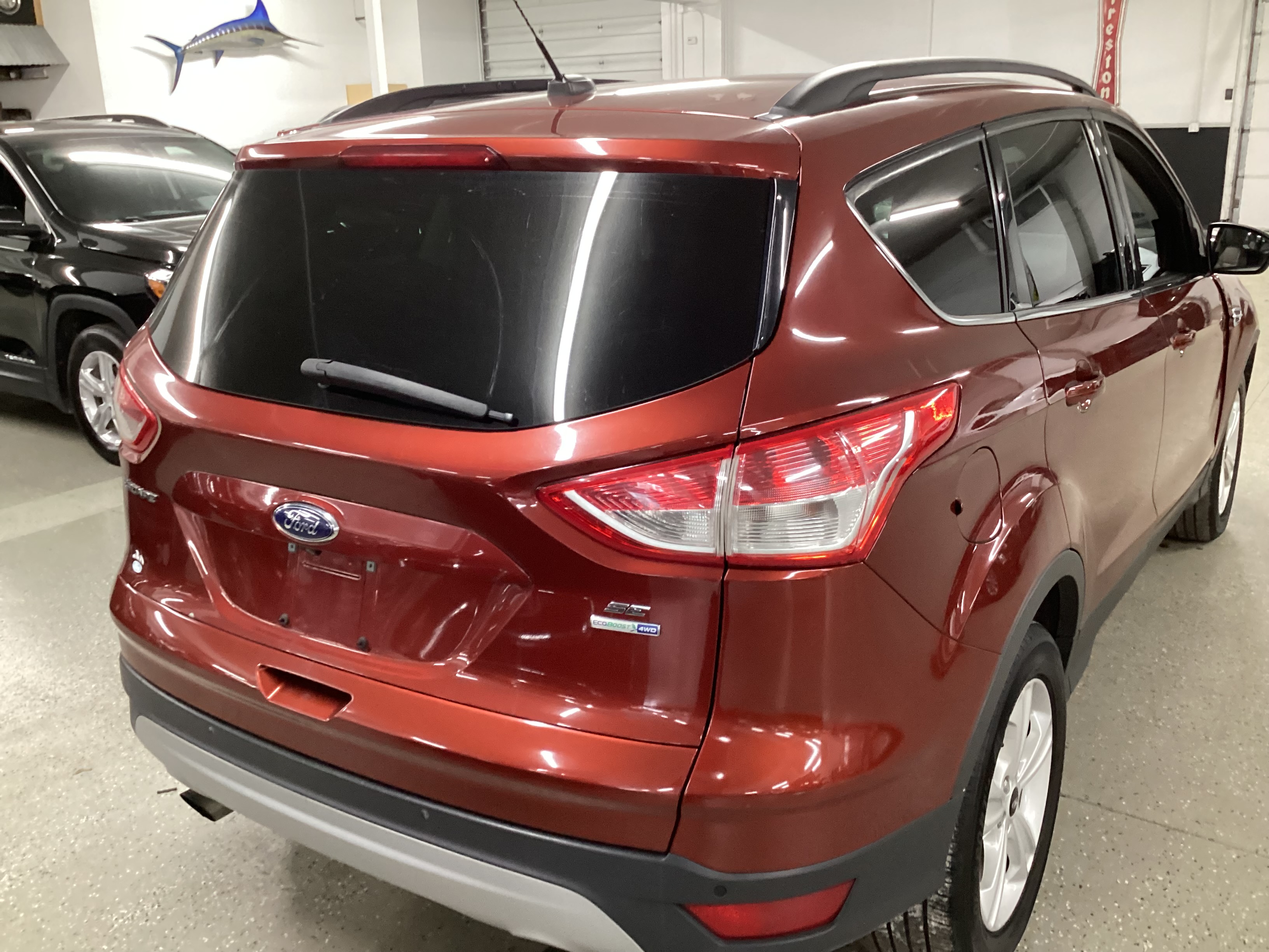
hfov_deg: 58.4
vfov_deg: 45.4
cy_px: 476
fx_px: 1136
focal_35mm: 31
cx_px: 634
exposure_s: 1/30
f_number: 2.4
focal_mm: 3.3
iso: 320
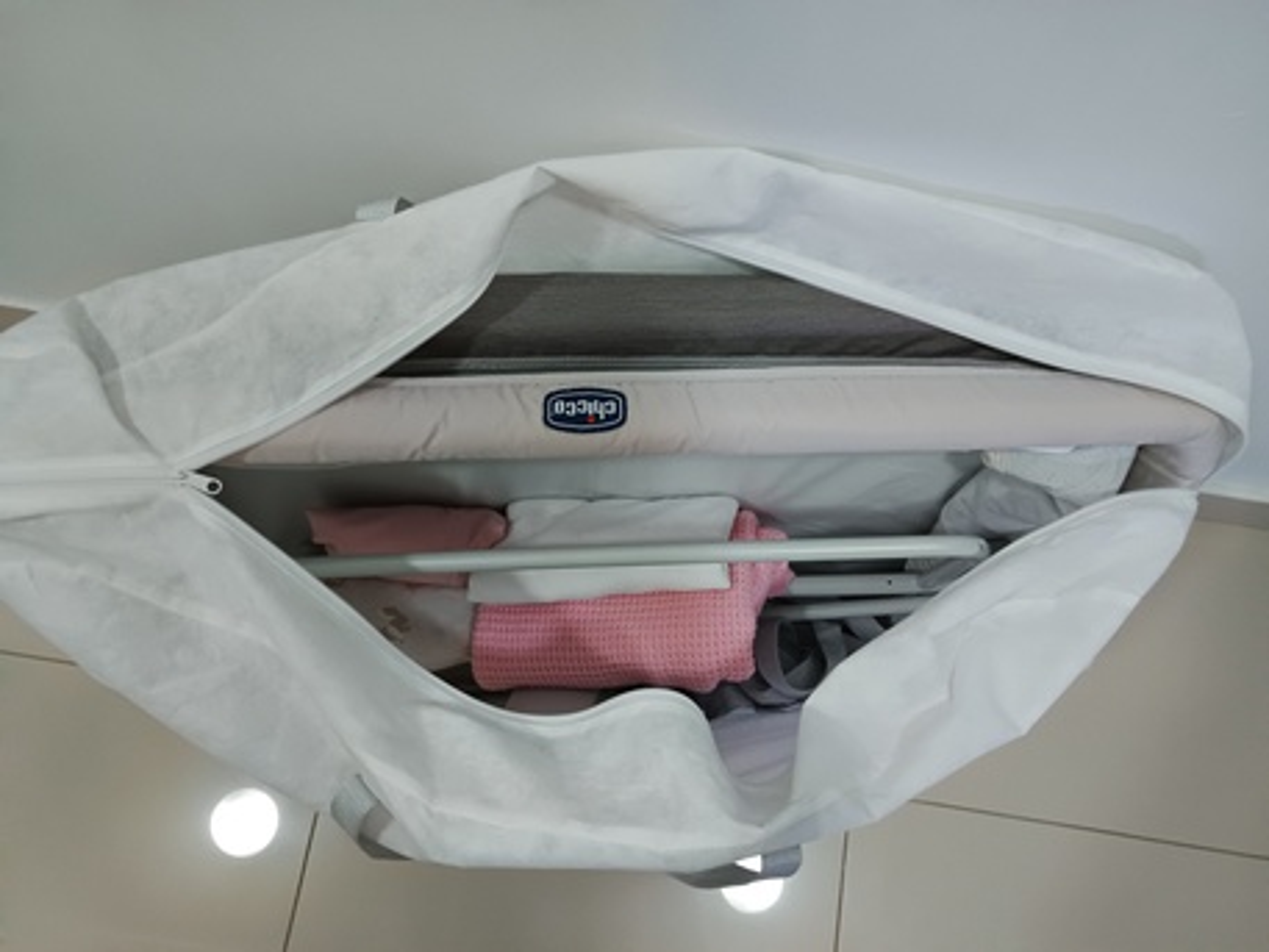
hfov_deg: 71.6
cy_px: 476
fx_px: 880
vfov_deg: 56.8
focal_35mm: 24
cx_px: 634
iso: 1806
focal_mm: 5.31
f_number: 1.7
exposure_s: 1/20
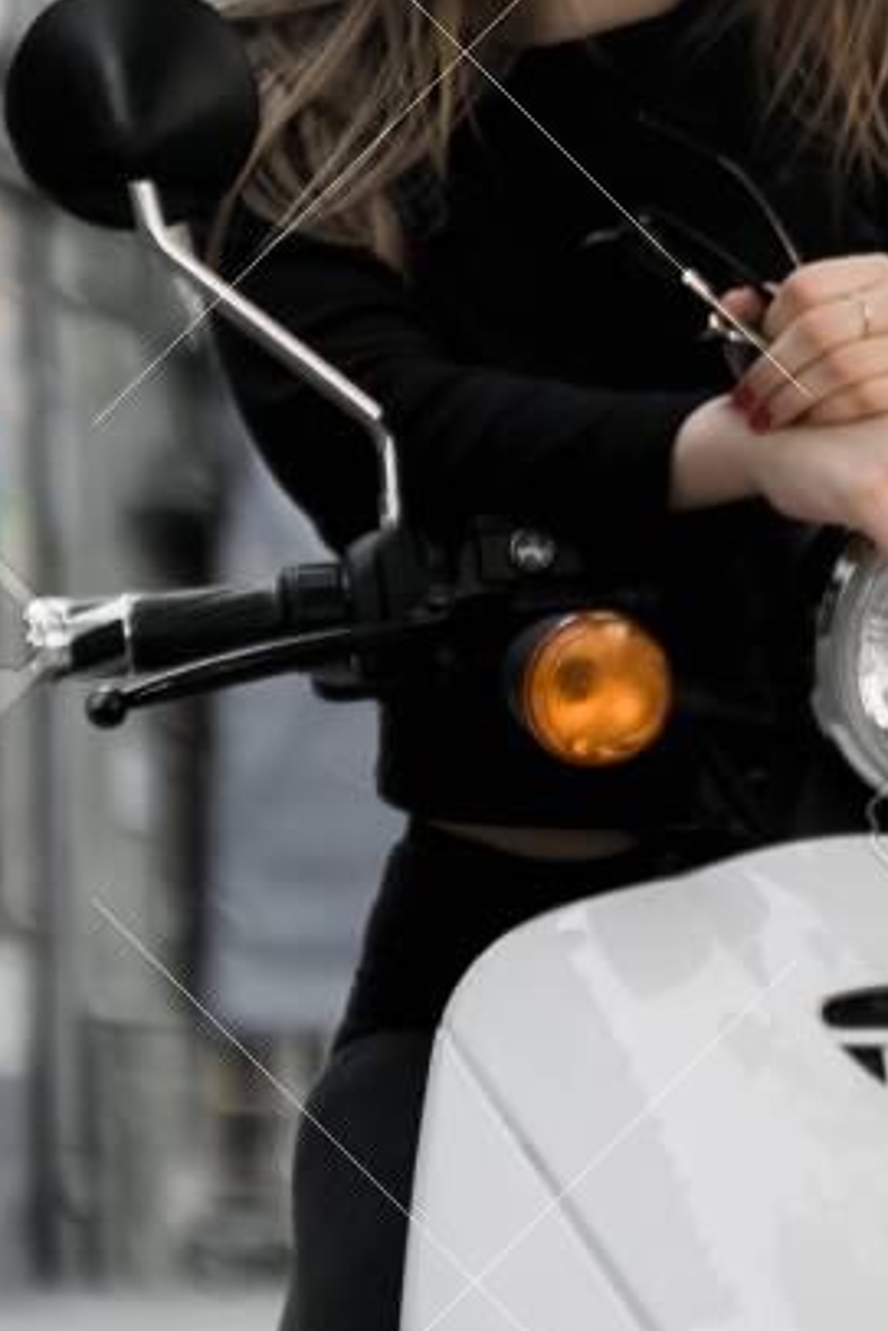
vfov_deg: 8.5
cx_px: 958
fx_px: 8872
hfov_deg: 5.7
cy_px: 1256
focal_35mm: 240
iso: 250
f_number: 2.8
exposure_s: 1/400
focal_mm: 75
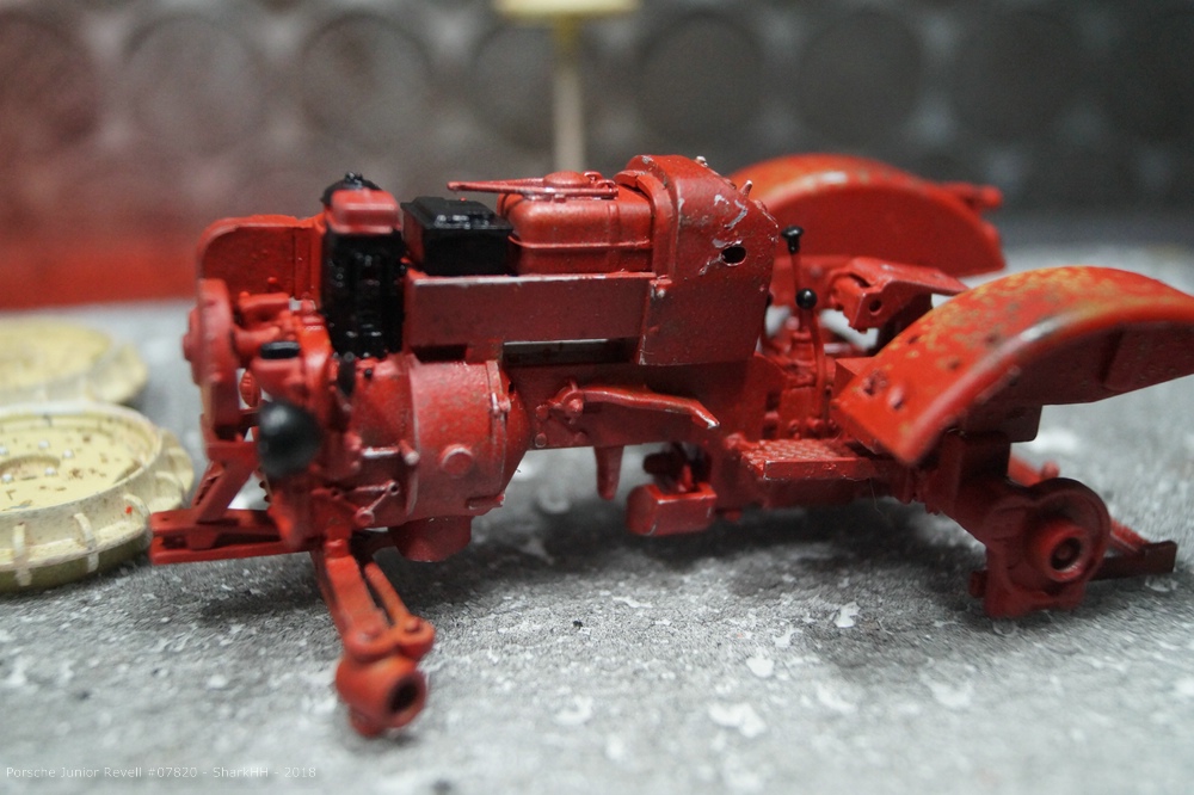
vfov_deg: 31.9
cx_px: 597
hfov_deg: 46.4
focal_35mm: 42
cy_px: 398
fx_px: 1392
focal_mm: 28
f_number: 4.5
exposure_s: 1/160
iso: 2000
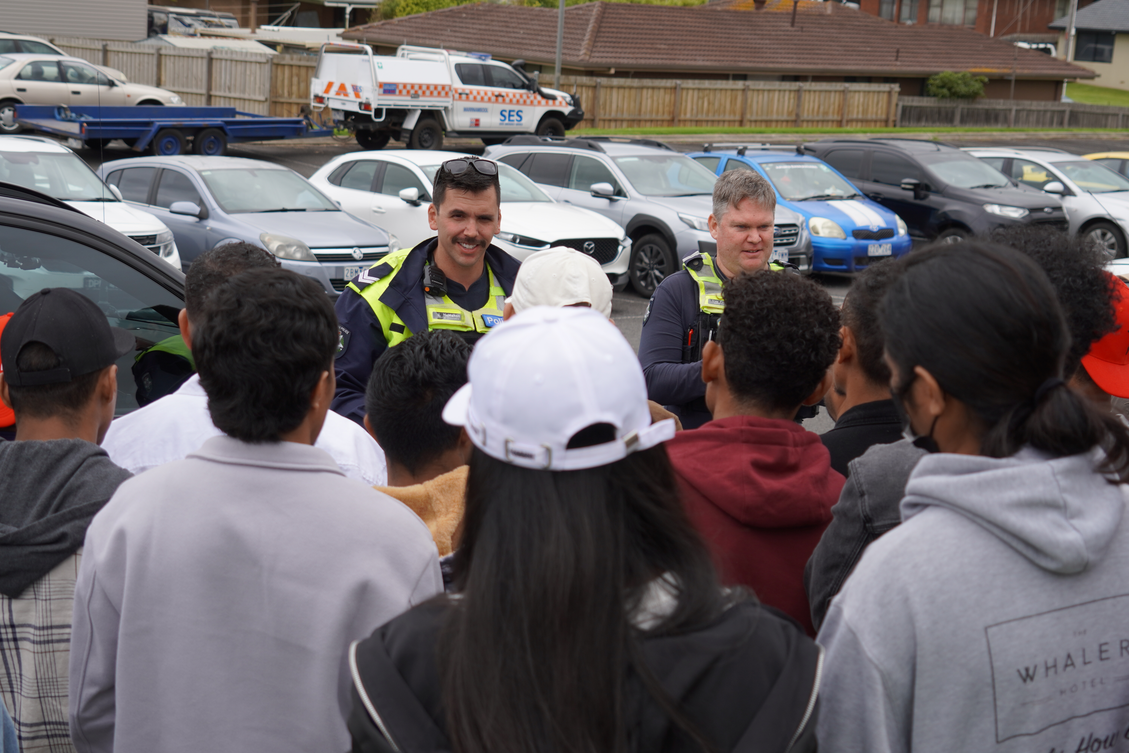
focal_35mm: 62
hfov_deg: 32.6
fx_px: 1929
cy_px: 376
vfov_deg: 22.1
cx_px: 564
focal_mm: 41
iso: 100
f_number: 5
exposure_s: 1/500
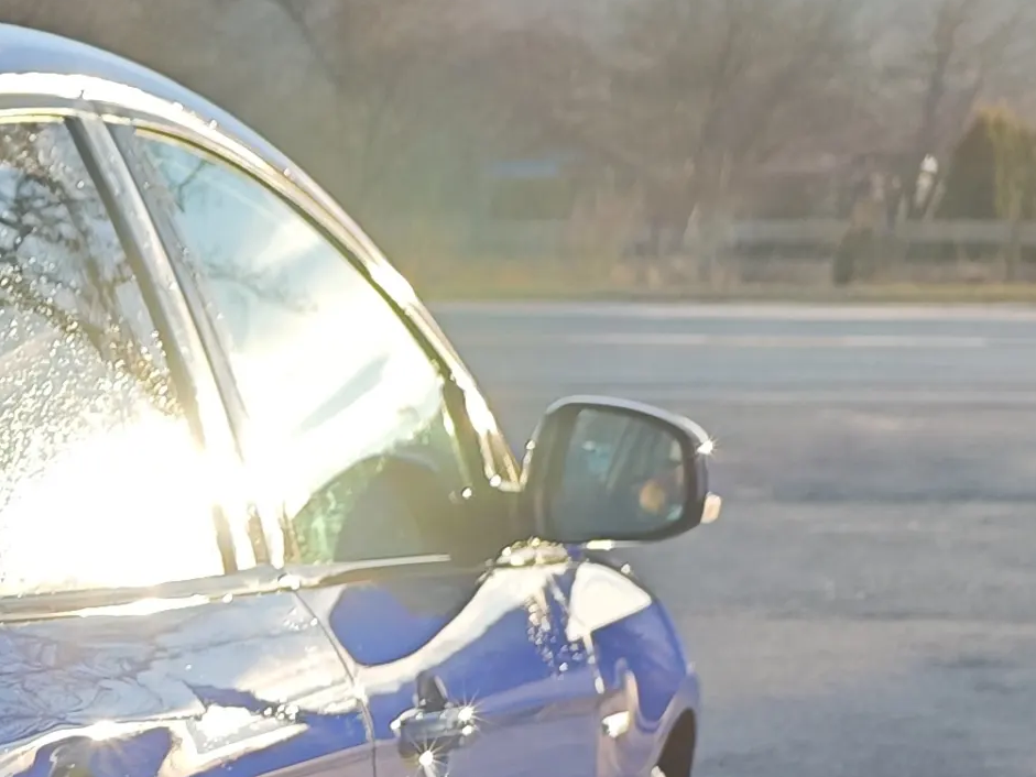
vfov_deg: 13.7
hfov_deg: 16.1
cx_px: -859
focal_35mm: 102
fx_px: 3053
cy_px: 1125
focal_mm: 8.72
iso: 50
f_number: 2
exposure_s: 1/568
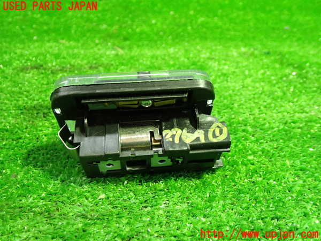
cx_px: 160
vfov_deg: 46.8
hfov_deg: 60.0
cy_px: 120
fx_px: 278
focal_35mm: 30
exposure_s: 1/30
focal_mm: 5.4
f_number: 2.3
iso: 500
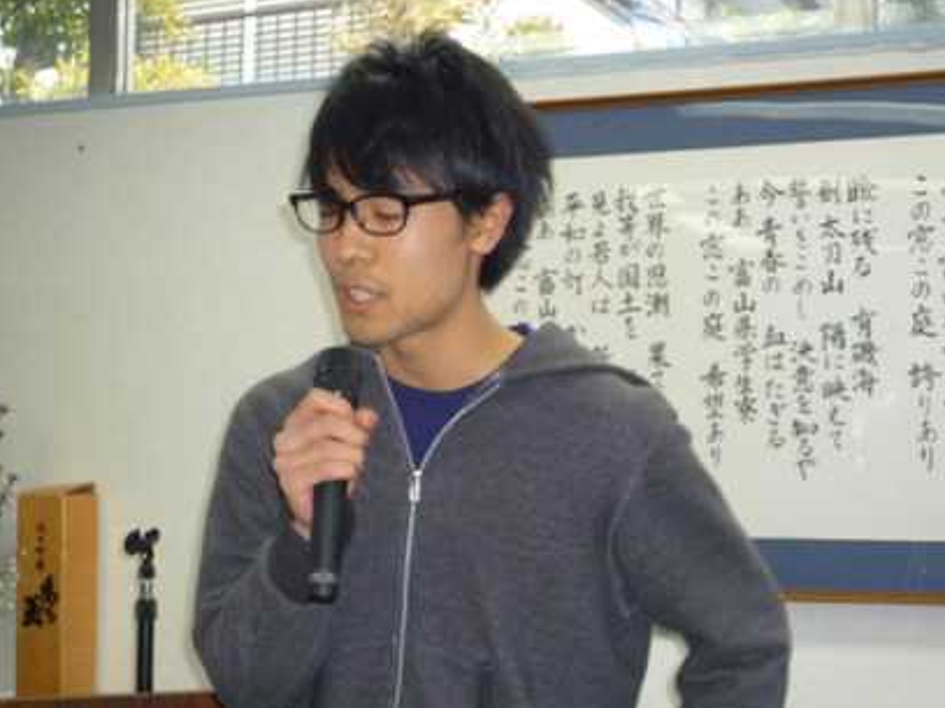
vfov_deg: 22.6
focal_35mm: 65
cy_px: 369
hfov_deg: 29.8
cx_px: 462
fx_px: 1774
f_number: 4.7
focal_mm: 10.4
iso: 320
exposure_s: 1/40
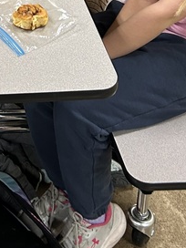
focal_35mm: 98
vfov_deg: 16.9
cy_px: -183
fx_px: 702
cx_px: -71
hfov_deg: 14.3
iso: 160
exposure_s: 1/60
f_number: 1.5
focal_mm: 5.7
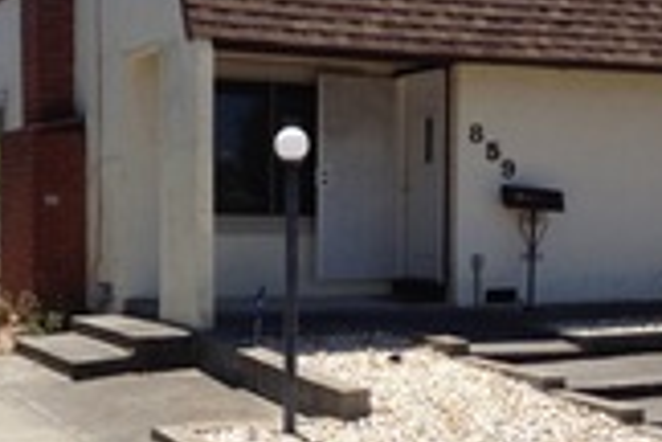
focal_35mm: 78
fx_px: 1434
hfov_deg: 26.0
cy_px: 262
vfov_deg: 17.5
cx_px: 315
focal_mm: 4.28
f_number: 2.4
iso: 64
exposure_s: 1/1330
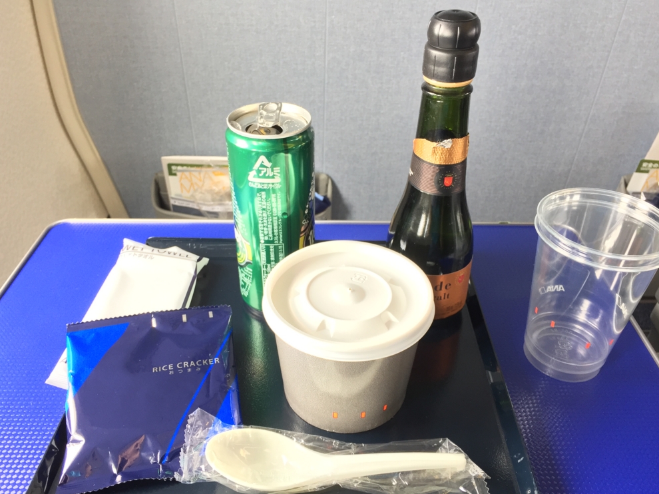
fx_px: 571
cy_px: 250
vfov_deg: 46.8
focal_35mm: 30
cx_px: 323
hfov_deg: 60.0
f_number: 2.2
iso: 64
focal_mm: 4.15
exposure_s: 1/30
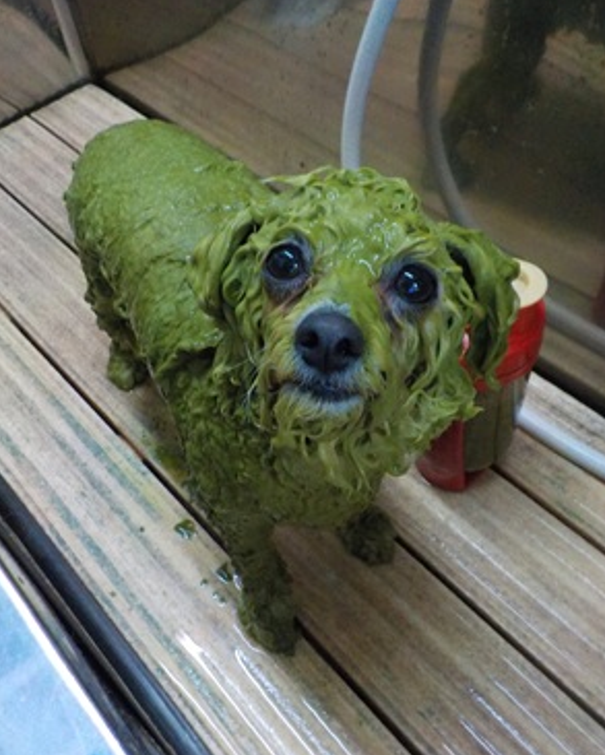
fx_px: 716
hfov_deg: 45.8
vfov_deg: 55.6
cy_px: 388
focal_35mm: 32
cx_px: 306
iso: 800
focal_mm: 4.1
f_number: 3.3
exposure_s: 1/60
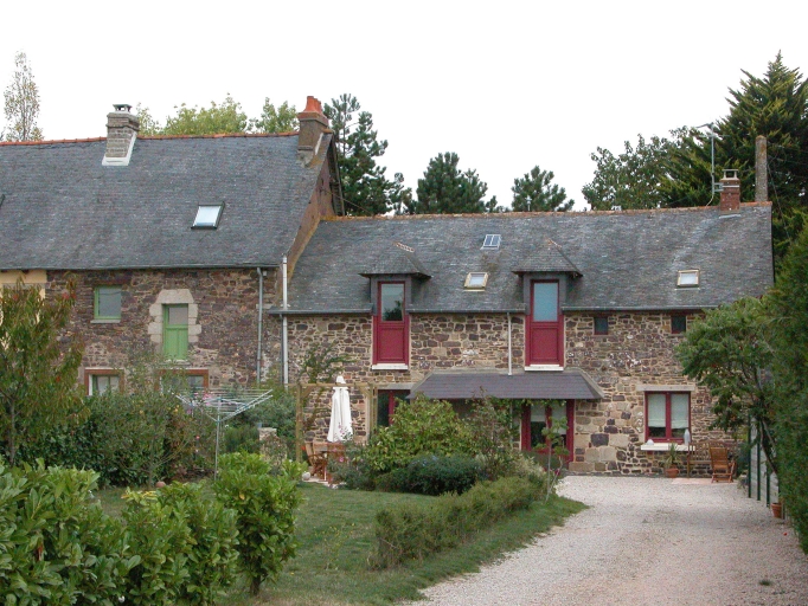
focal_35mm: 70
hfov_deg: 27.8
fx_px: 1635
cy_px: 303
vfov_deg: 21.0
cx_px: 404
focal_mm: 17.8
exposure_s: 1/842
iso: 800
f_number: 7.4
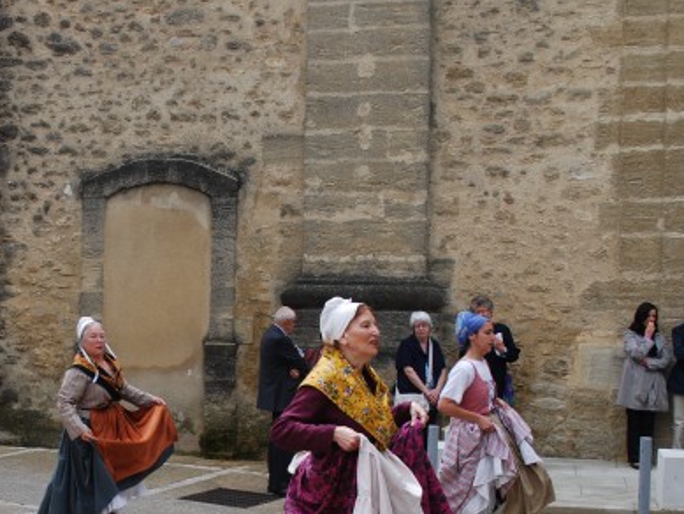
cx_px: 172
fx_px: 1127
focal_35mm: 57
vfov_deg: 25.5
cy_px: 360
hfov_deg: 33.1
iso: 100
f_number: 7.1
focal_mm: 24
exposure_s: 1/200
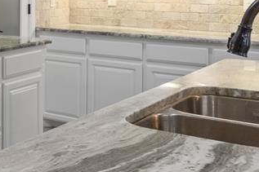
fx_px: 511
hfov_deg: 25.6
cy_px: -12
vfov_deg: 18.5
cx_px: -49
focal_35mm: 71
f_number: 9
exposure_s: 1/2.5
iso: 160
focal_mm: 22
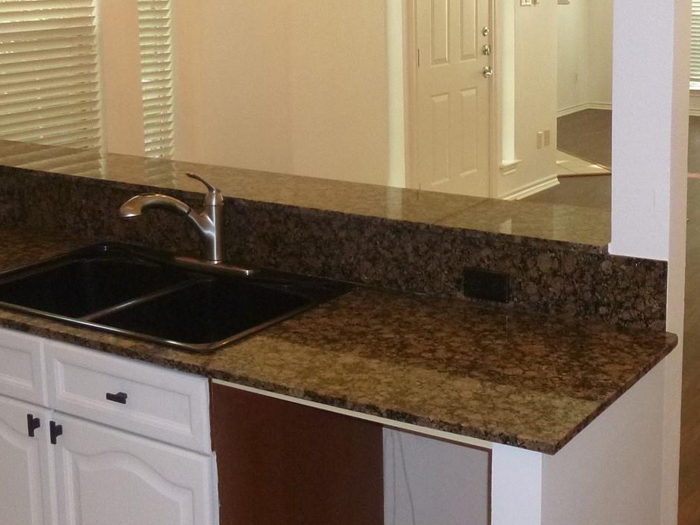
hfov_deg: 34.8
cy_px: 159
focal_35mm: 55
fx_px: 1112
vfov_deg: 26.3
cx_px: 418
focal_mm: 4.5
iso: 320
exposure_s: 1/60
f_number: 3.1
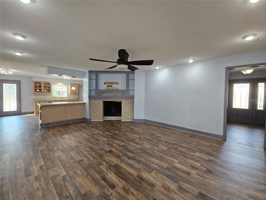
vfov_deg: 89.9
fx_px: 100
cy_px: 100
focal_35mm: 13
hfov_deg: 106.2
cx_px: 133
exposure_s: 1/60
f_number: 2.2
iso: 200
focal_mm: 2.2
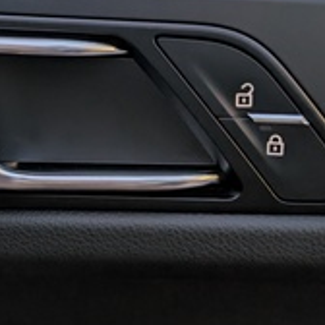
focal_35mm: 53
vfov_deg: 31.8
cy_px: 94
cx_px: 58
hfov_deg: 31.3
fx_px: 563
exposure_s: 1/48.3
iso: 188
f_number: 1.68
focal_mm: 6.9
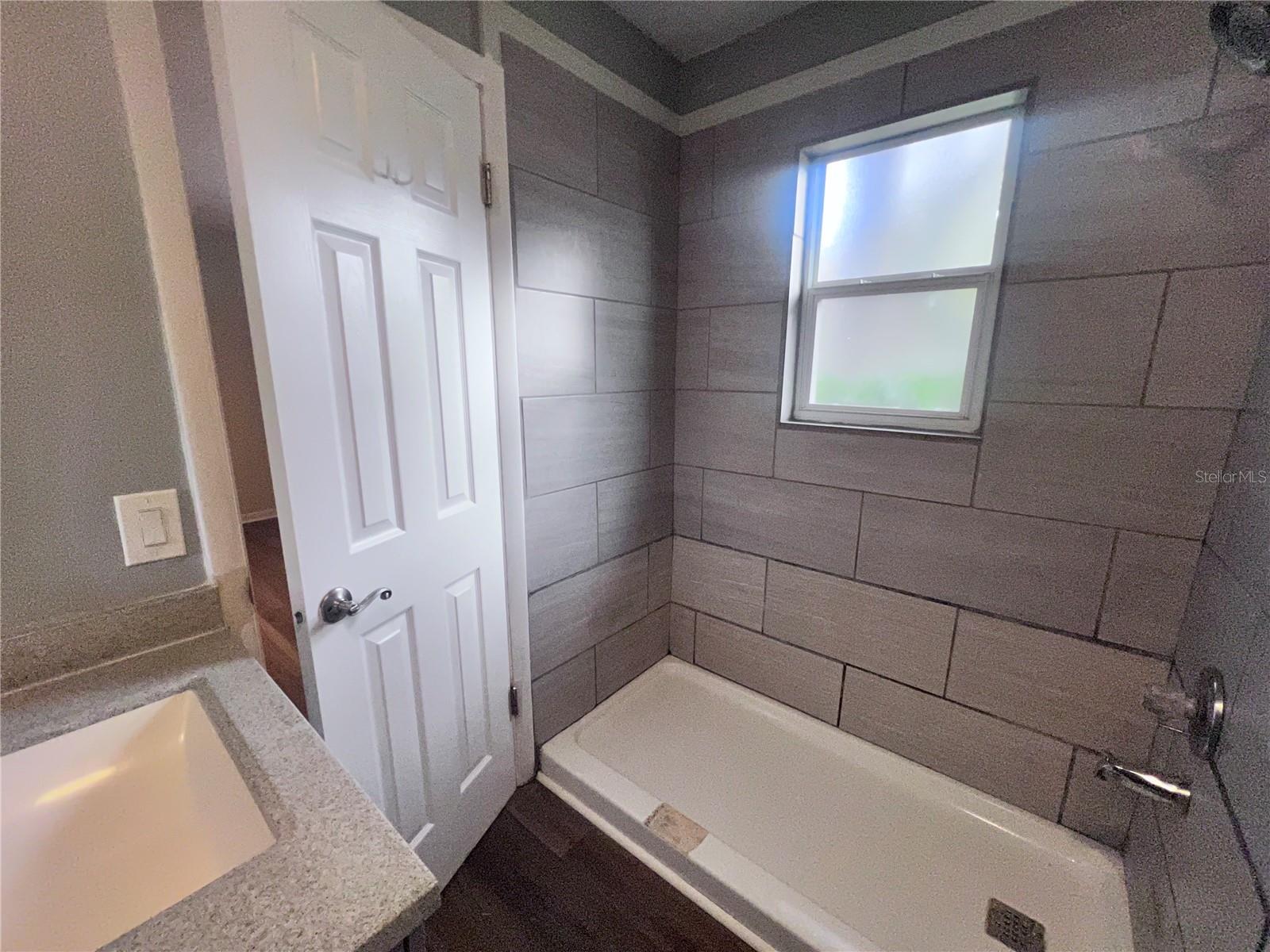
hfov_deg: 106.2
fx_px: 477
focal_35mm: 13
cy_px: 476
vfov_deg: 89.9
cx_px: 635
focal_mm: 1.57
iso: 200
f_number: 1.8
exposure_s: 1/120
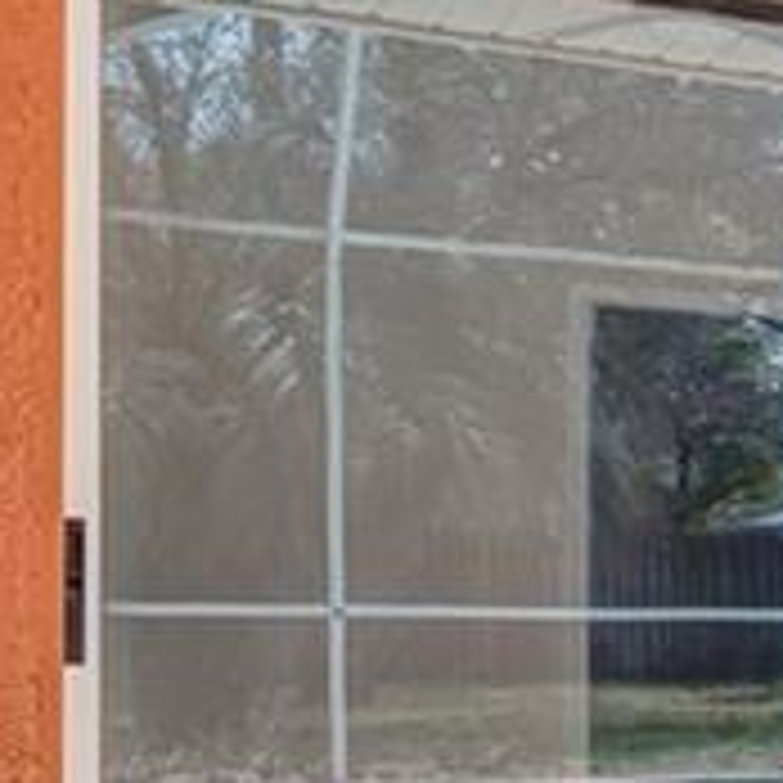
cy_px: 556
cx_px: 2146
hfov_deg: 12.4
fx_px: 2303
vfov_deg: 19.2
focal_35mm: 90
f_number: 7.1
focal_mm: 18
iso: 320
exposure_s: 1/125
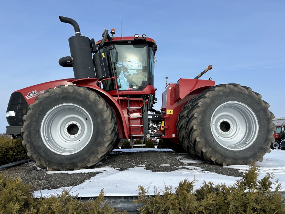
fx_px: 214
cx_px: 142
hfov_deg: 67.3
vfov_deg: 53.1
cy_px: 107
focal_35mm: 26
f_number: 1.5
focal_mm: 5.7
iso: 50
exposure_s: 1/4831
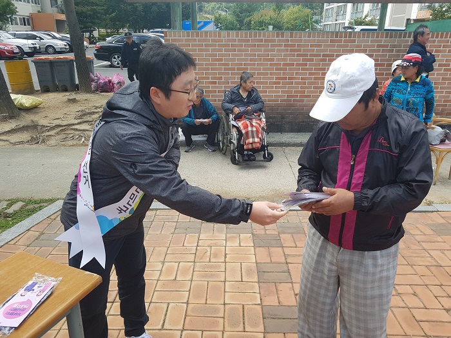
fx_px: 339
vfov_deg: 53.1
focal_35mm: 26
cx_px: 226
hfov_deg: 67.3
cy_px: 169
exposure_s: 1/602
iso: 50
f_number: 1.7
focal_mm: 4.2
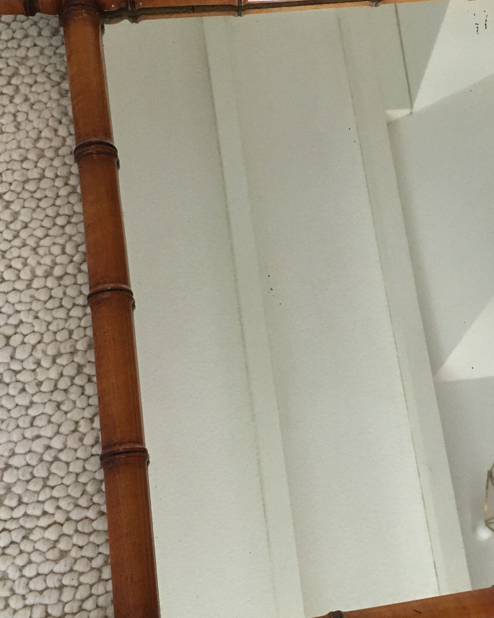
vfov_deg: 34.2
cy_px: 310
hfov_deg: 27.3
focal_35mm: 55
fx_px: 1005
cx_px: 353
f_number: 2.2
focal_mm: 4.15
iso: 160
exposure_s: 1/33
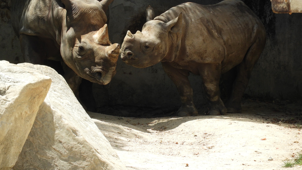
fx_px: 6375
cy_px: 78
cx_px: 146
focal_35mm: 796
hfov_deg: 2.7
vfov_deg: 1.5
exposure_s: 1/320
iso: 100
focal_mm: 125.4
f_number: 5.6
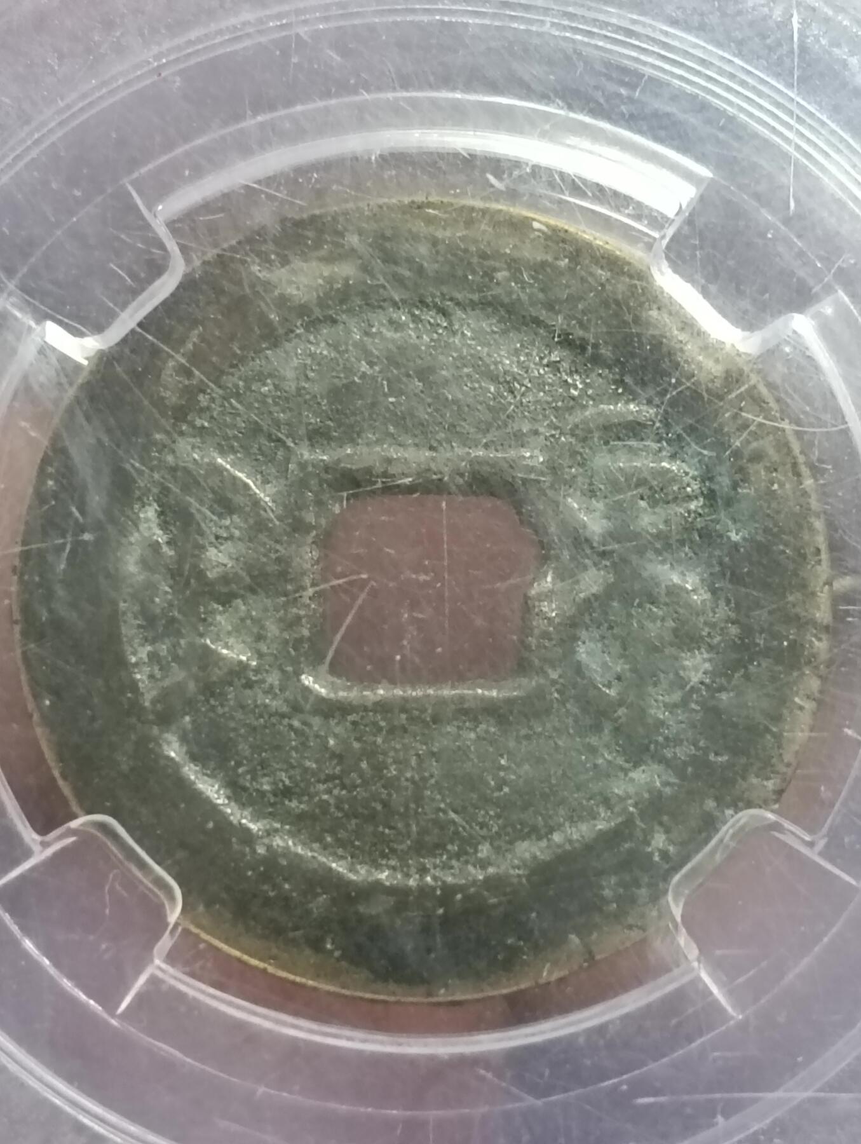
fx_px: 2713
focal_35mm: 82
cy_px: 572
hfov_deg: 18.0
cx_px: 430
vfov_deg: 23.8
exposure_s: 1/33.3
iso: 500
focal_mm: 3.98
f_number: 1.8
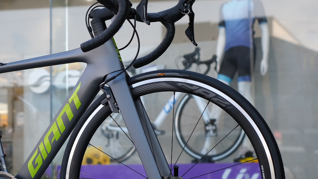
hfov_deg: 22.5
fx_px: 793
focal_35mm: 94
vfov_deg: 12.8
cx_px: 76
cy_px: 127
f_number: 2.8
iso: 320
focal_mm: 35
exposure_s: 1/500
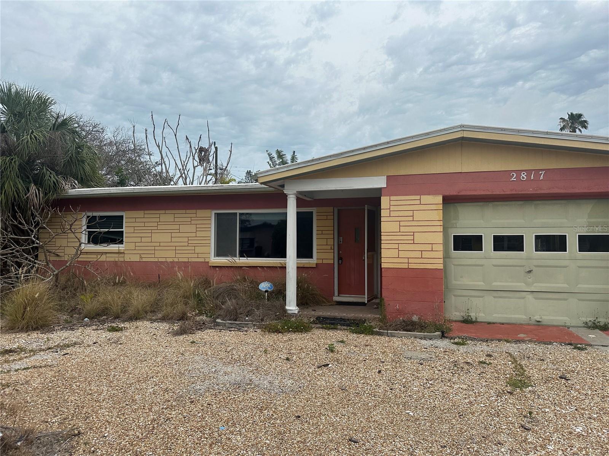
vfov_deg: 56.8
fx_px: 422
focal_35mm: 24
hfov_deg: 71.6
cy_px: 228
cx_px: 304
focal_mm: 6.86
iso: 80
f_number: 1.78
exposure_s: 1/5263
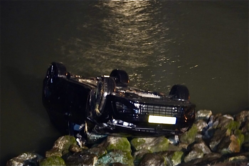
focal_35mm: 106
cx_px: 124
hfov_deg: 19.3
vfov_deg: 12.9
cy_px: 83
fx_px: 734
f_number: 6.3
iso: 12800
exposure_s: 1.6
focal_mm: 106
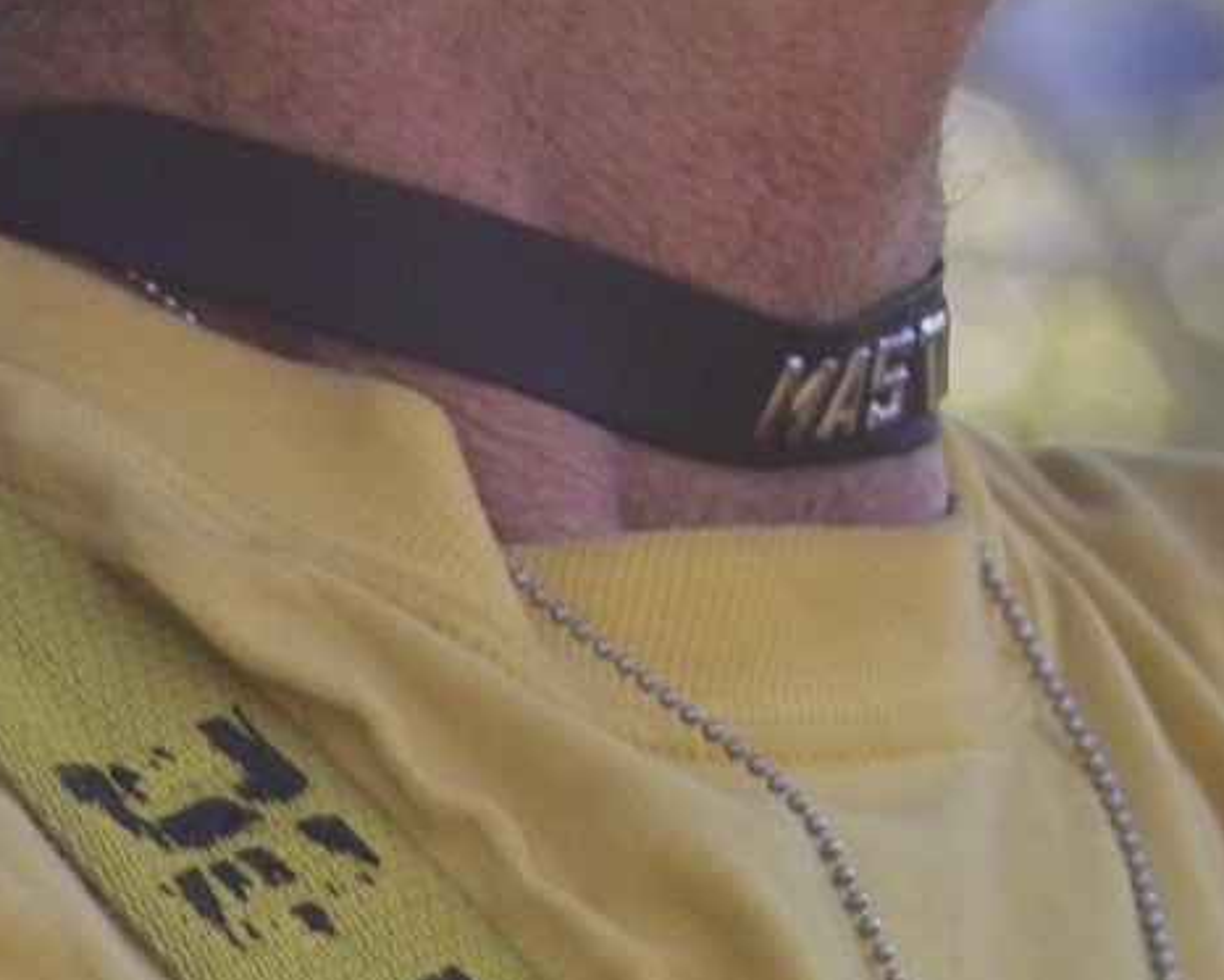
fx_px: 29603
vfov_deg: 1.9
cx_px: 896
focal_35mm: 817
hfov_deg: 2.4
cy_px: -462
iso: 200
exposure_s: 1/250
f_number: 4.5
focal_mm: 105
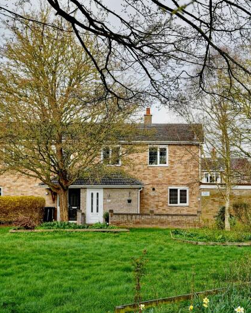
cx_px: 206
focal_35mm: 62
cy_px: 181
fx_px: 575
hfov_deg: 24.2
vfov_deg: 30.4
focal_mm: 34
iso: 100
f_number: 4.5
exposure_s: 1/160
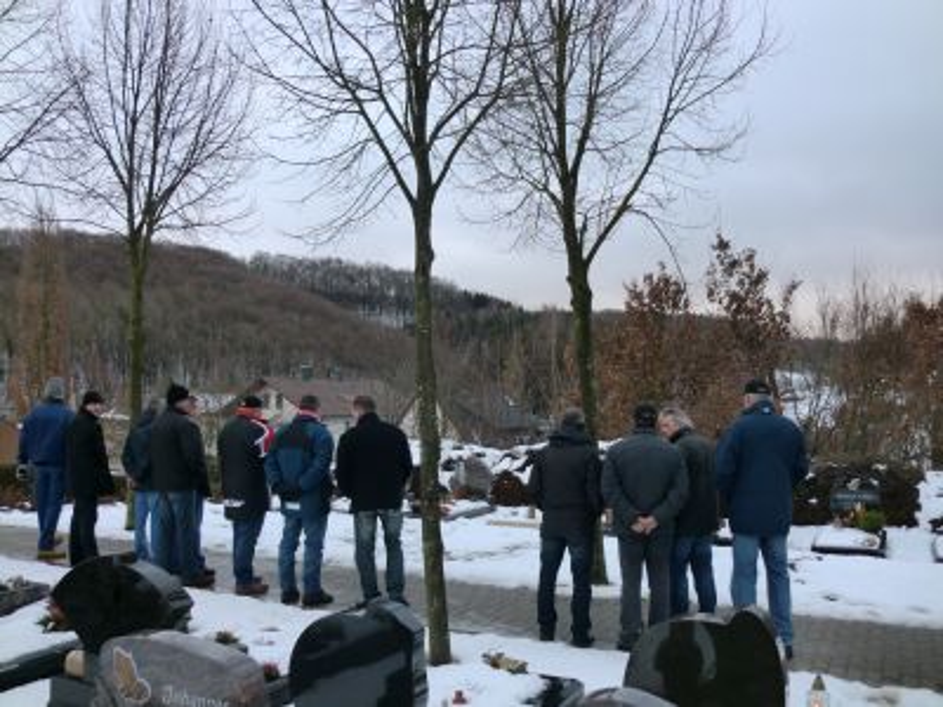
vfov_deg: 40.7
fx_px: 953
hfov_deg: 52.6
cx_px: 472
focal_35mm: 35
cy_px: 354
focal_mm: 6.3
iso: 80
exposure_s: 1/60
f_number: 3.1
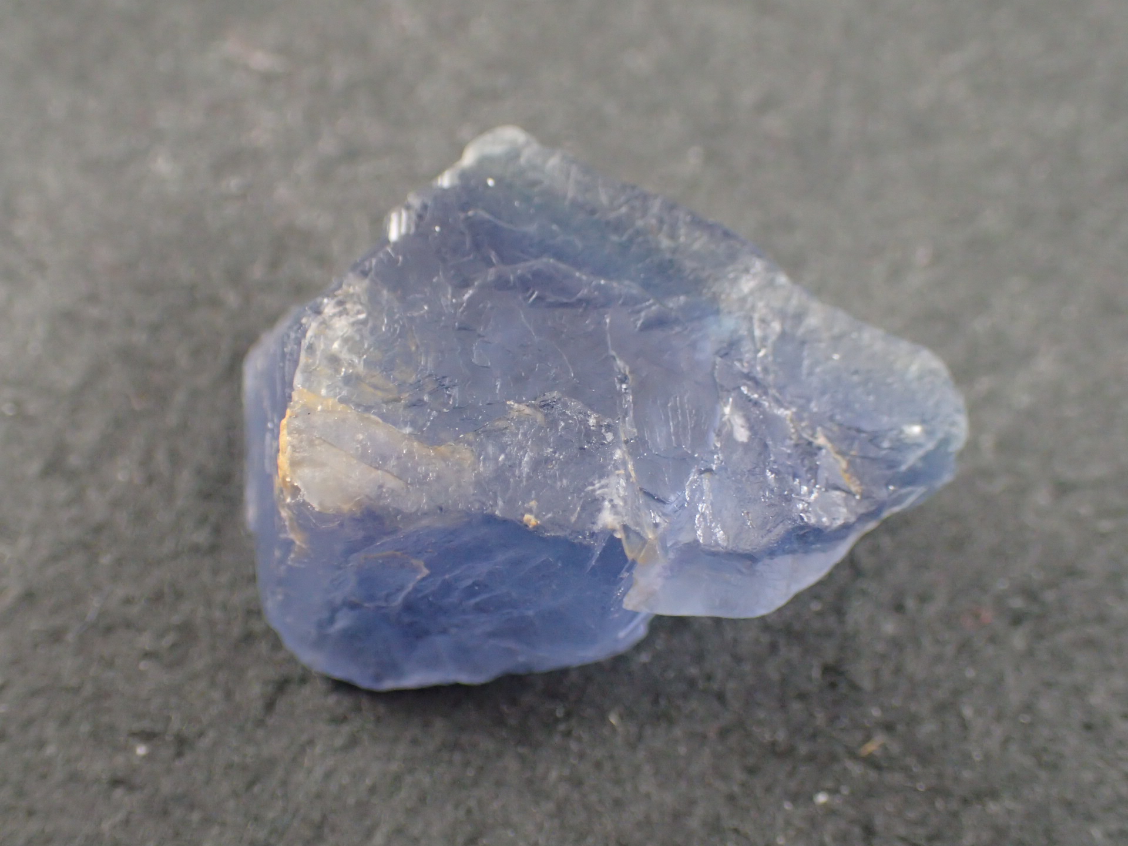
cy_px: 423
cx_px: 564
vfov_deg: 31.5
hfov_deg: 41.2
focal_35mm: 46
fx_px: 1499
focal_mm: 8.41
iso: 640
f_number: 3.1
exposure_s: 1/200
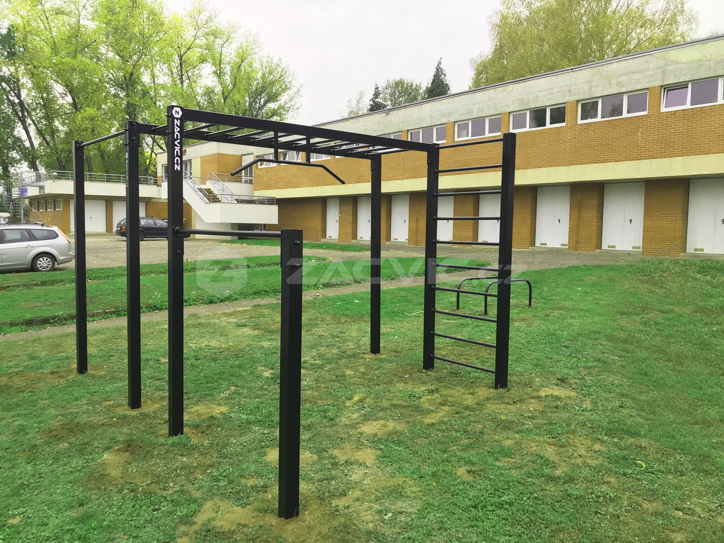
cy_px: 272
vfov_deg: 49.7
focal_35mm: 28
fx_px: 586
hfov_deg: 63.4
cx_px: 362
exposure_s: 1/201
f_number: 1.8
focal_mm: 3.99
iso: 20
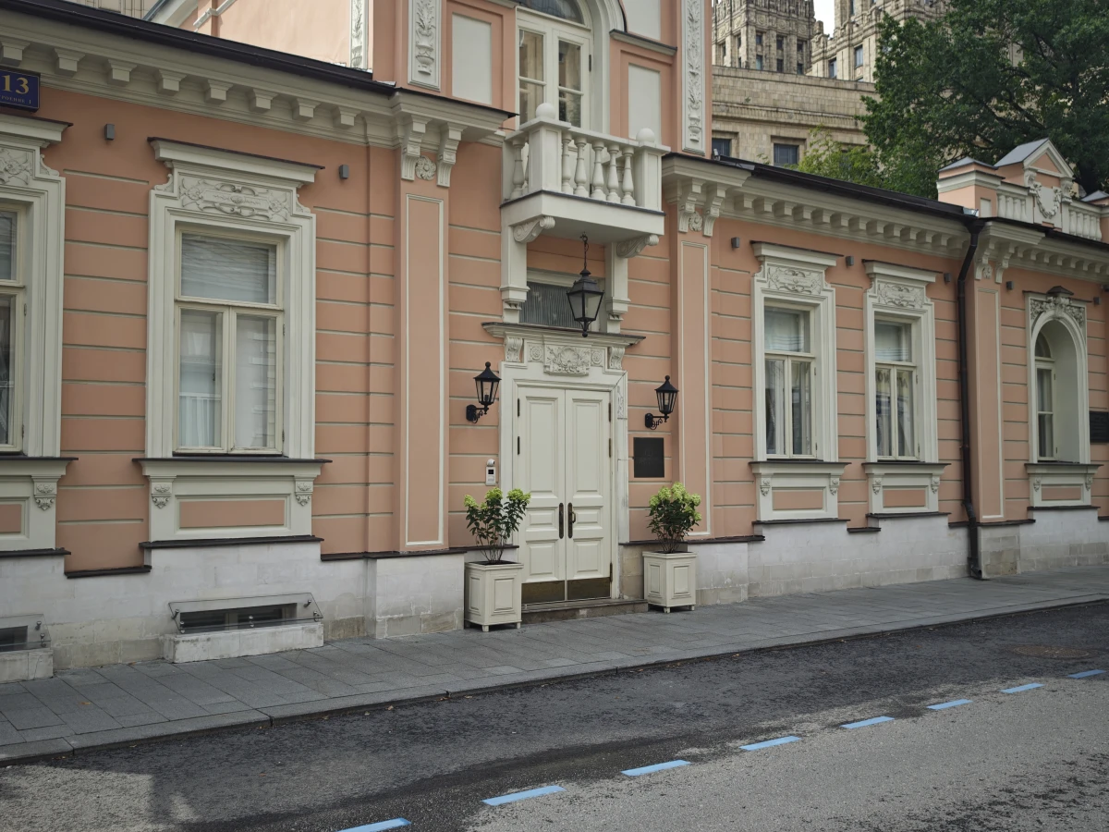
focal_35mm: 35
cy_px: 416
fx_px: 1121
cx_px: 554
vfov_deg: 40.7
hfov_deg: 52.6
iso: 50
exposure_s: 1/753
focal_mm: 8.72
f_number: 2
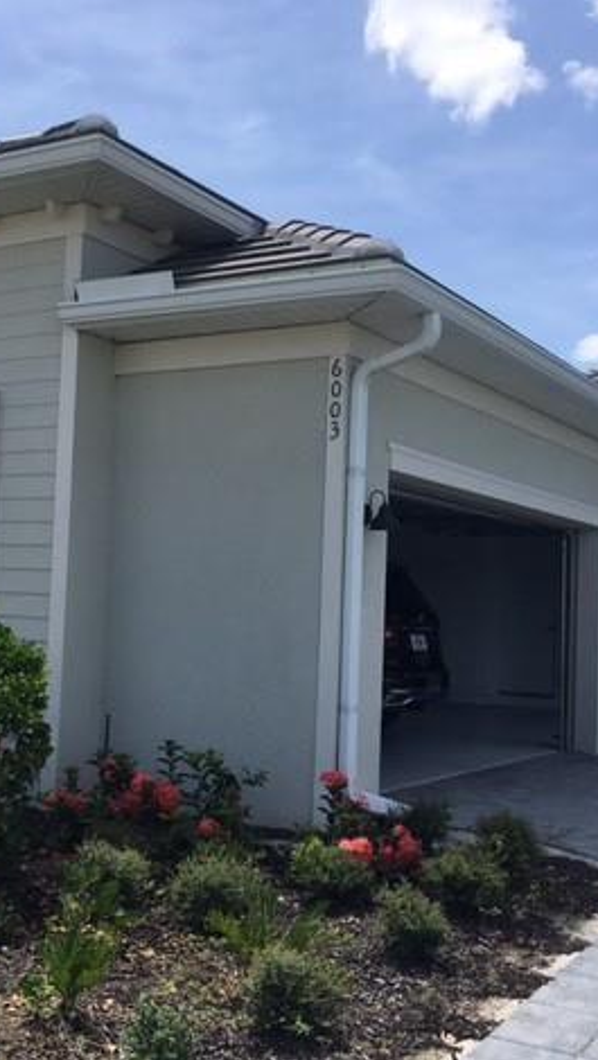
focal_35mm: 43
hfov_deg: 27.5
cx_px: 187
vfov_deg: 47.3
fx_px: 1210
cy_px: 537
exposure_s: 1/1709
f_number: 2.2
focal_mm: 4.15
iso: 25
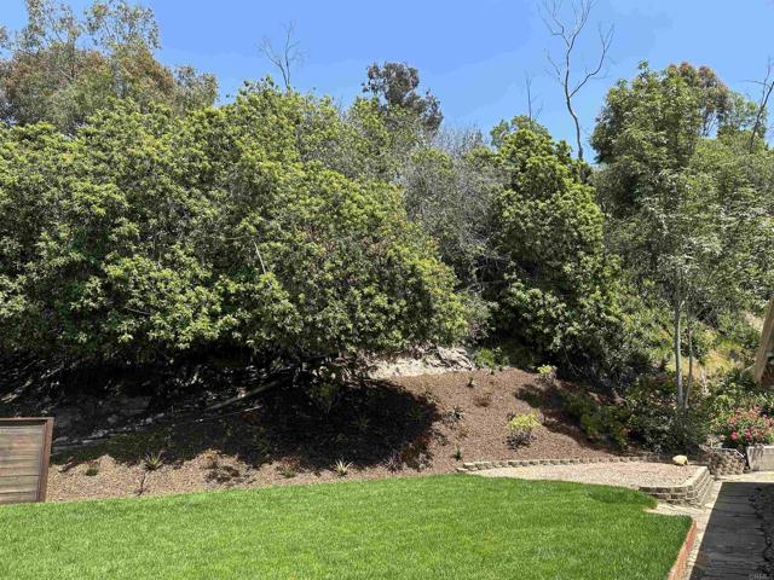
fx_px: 537
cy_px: 290
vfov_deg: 56.8
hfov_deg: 71.6
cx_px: 387
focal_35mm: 24
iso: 80
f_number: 1.78
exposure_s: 1/1587
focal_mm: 6.86
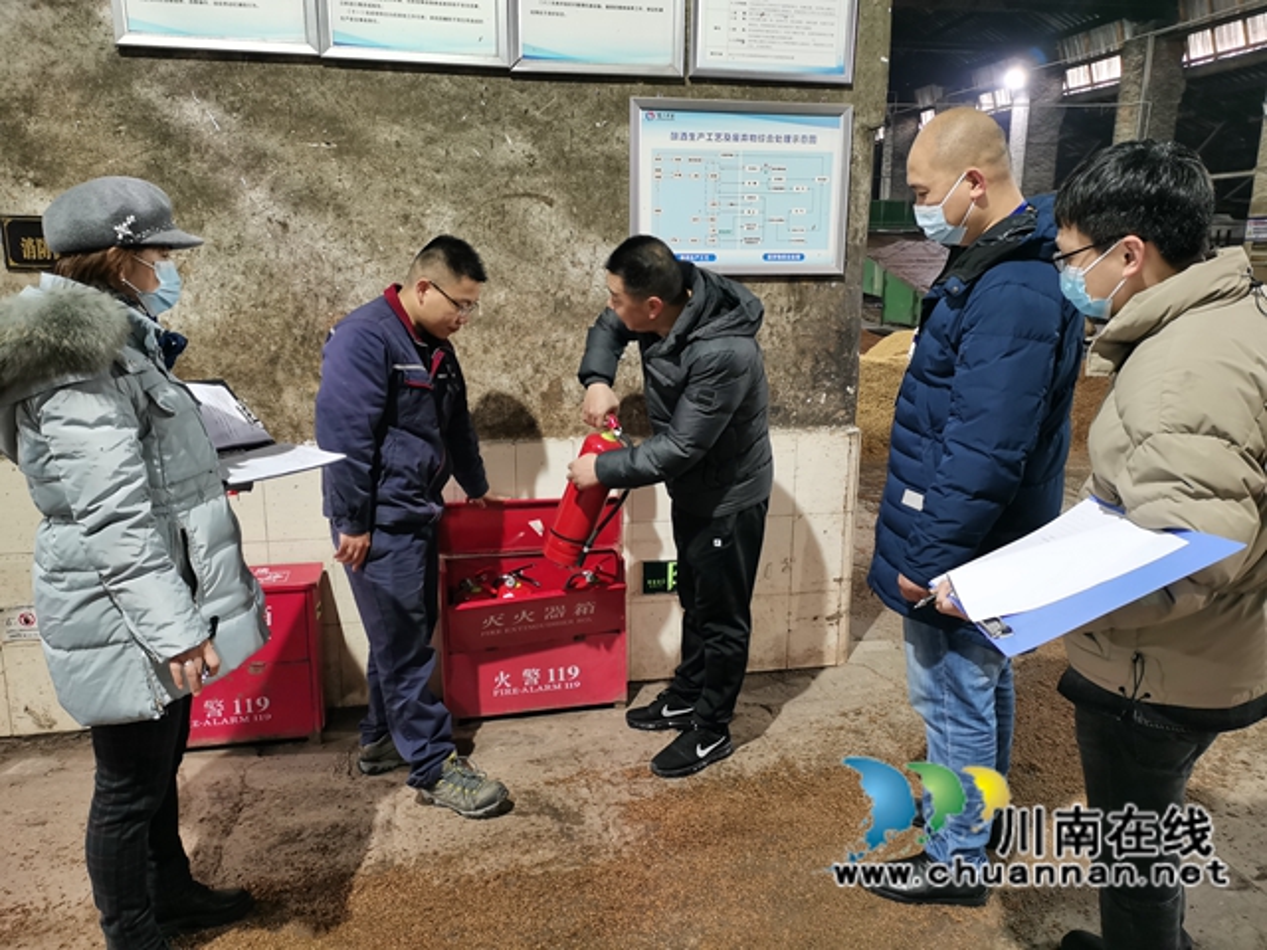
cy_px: 475
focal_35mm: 27
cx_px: 634
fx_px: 988
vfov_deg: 51.4
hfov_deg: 65.3
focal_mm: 5.58
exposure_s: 1/33.3
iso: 400
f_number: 1.8
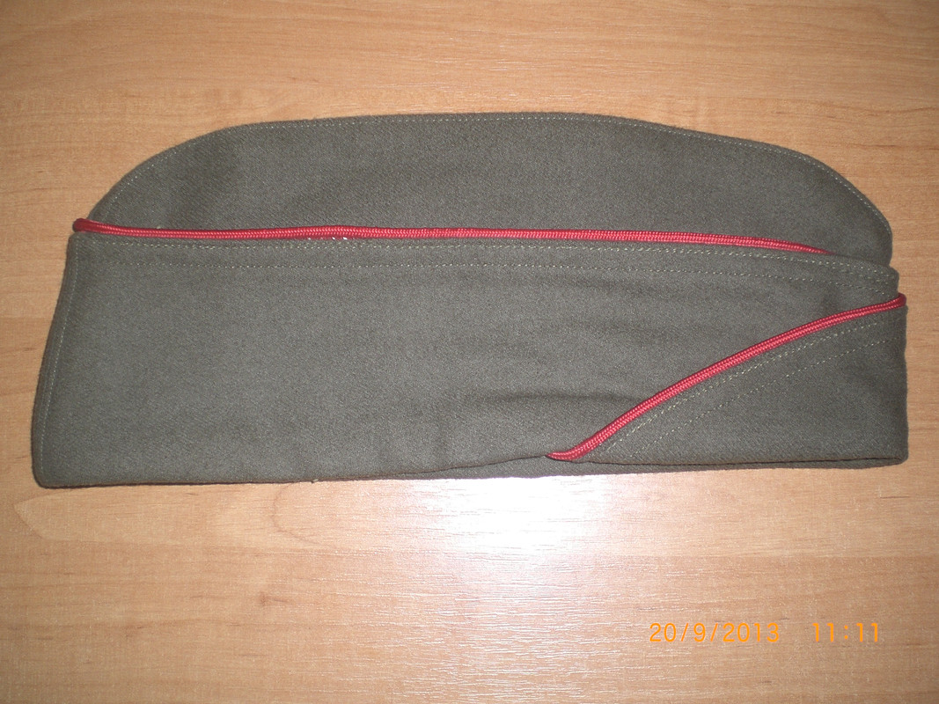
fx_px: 1031
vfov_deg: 37.7
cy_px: 352
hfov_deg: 49.0
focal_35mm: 38
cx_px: 470
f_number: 3.1
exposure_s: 1/60
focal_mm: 6.3
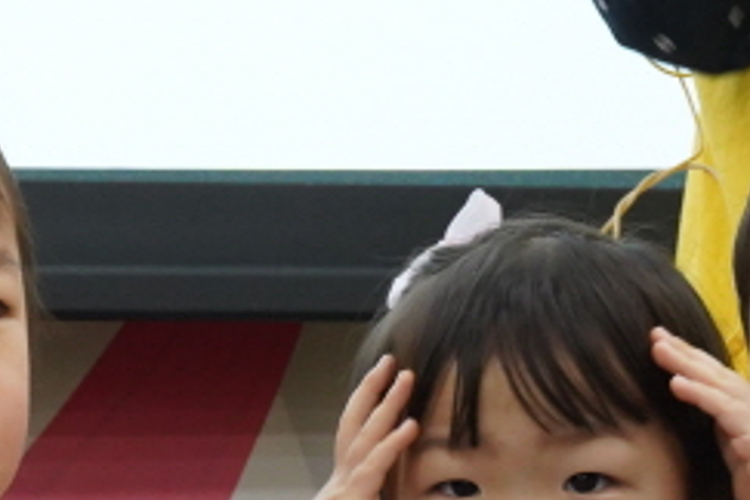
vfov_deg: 4.3
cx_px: 256
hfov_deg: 6.4
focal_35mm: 321
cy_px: 495
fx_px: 6687
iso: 2500
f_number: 10
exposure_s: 1/40
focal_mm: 60
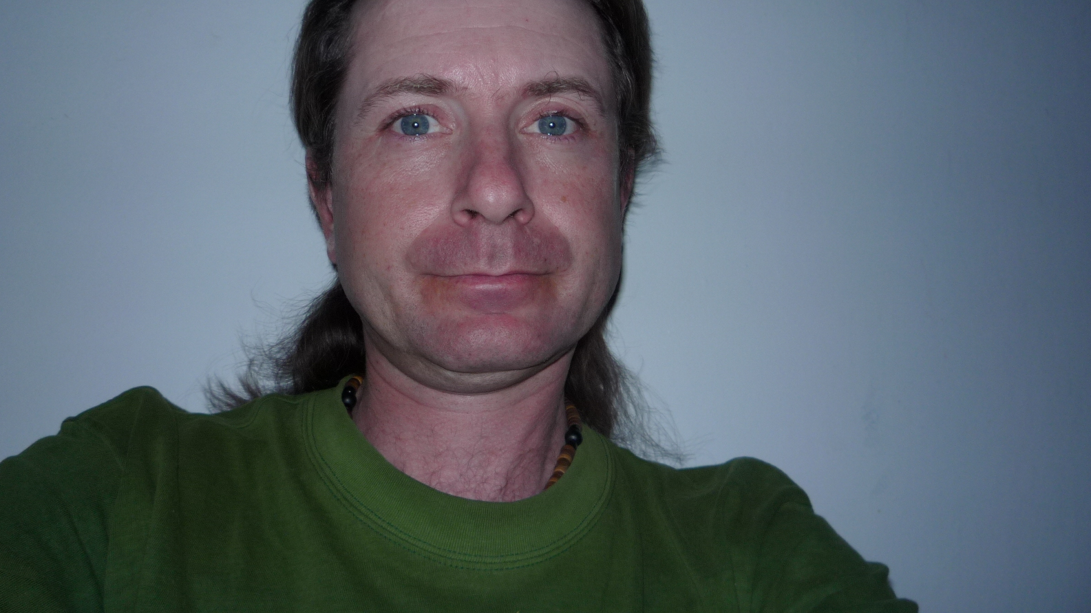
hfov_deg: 59.5
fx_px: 955
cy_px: 258
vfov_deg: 35.5
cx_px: 541
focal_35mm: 33
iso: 100
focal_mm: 5.2
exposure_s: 1/30
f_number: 4
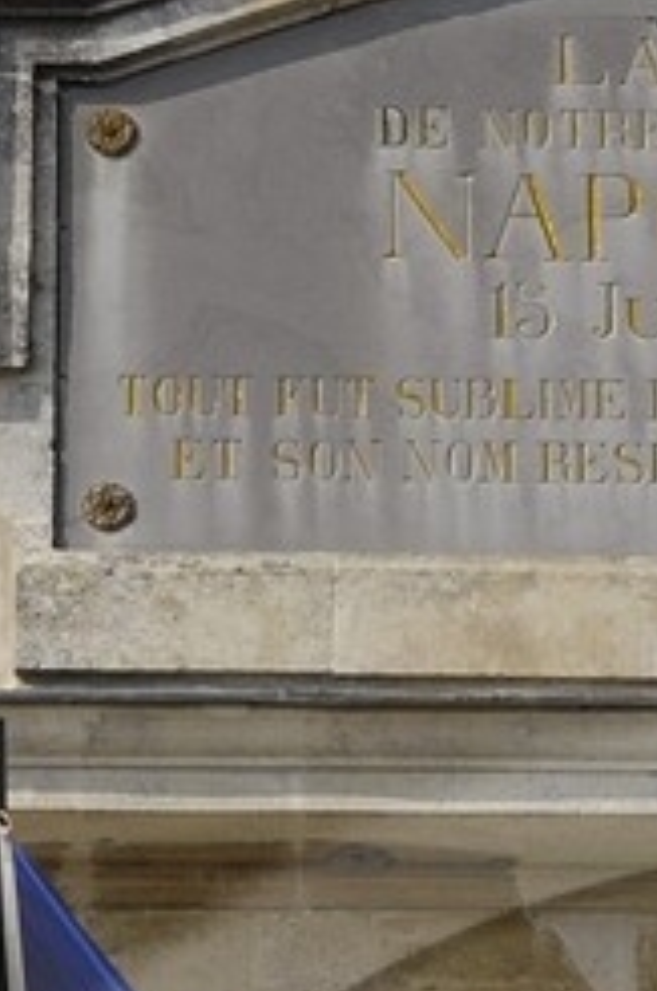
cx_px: 899
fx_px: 7505
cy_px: 1958
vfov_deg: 7.3
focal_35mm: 273
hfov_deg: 5.0
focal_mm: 28
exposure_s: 1/200
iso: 100
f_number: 11
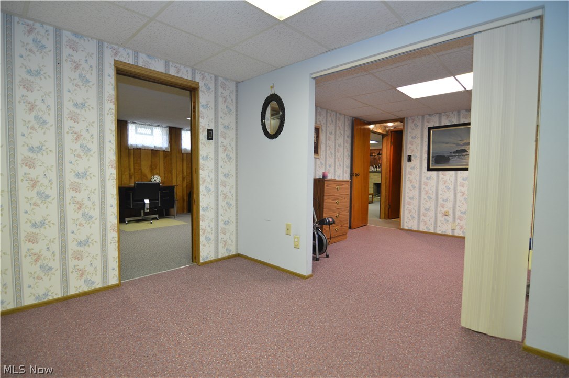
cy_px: 189
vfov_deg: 71.9
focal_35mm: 16
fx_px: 260
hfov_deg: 95.0
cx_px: 284
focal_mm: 11
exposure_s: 1/60
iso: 640
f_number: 2.8
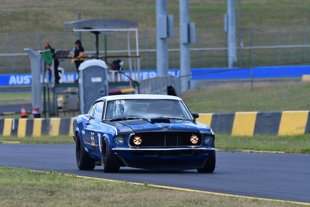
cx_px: 155
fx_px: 6460
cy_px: 104
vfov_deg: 1.8
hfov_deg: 2.7
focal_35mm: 750
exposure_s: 1/640
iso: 640
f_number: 10
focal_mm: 500
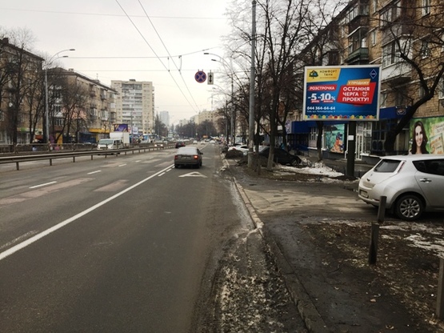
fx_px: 372
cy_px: 166
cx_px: 222
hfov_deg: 61.7
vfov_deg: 48.2
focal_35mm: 29
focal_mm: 4.15
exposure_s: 1/100
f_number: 2.2
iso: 32
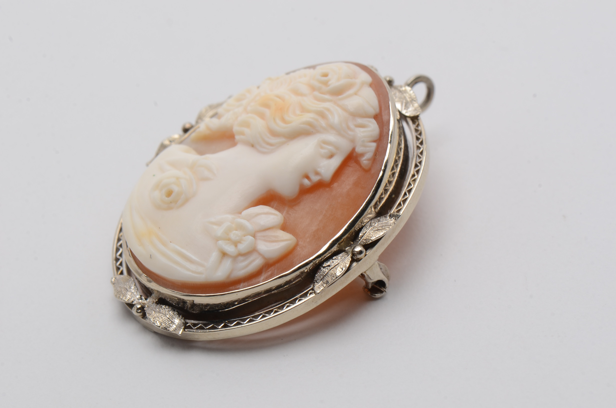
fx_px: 2177
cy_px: 204
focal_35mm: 128
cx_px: 308
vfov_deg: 10.7
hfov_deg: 16.1
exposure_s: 1/125
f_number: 18
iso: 200
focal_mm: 85
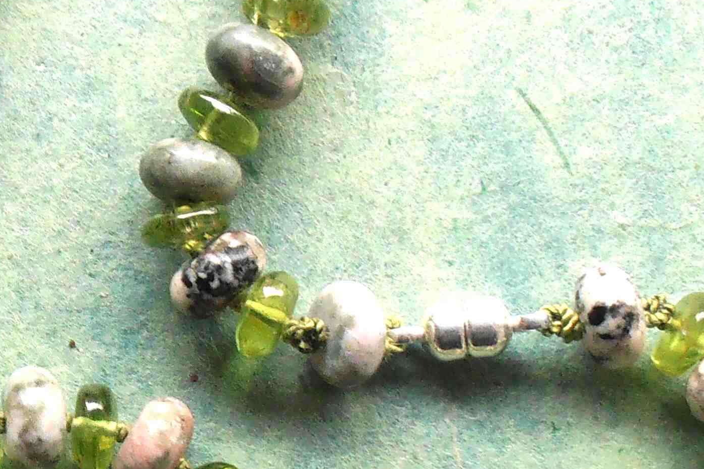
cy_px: 376
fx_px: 2307
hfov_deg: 17.0
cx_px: 37
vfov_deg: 11.6
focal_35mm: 118
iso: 125
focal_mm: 6.61
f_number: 3.9
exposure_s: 1/25
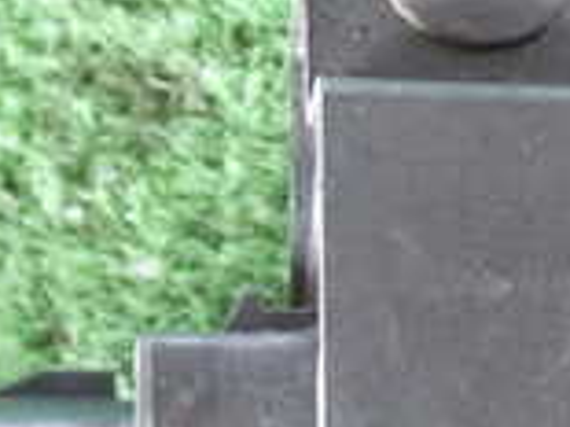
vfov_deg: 9.2
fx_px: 2616
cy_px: 493
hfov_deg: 12.3
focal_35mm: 159
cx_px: 592
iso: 800
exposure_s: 1/40
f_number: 2.8
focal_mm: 7.31
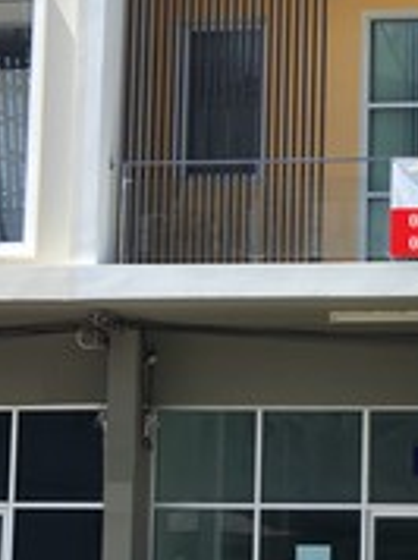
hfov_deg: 9.5
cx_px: 427
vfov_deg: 12.8
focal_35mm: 154
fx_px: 2485
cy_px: 214
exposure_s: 1/306
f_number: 2.8
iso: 20
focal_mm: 6.6
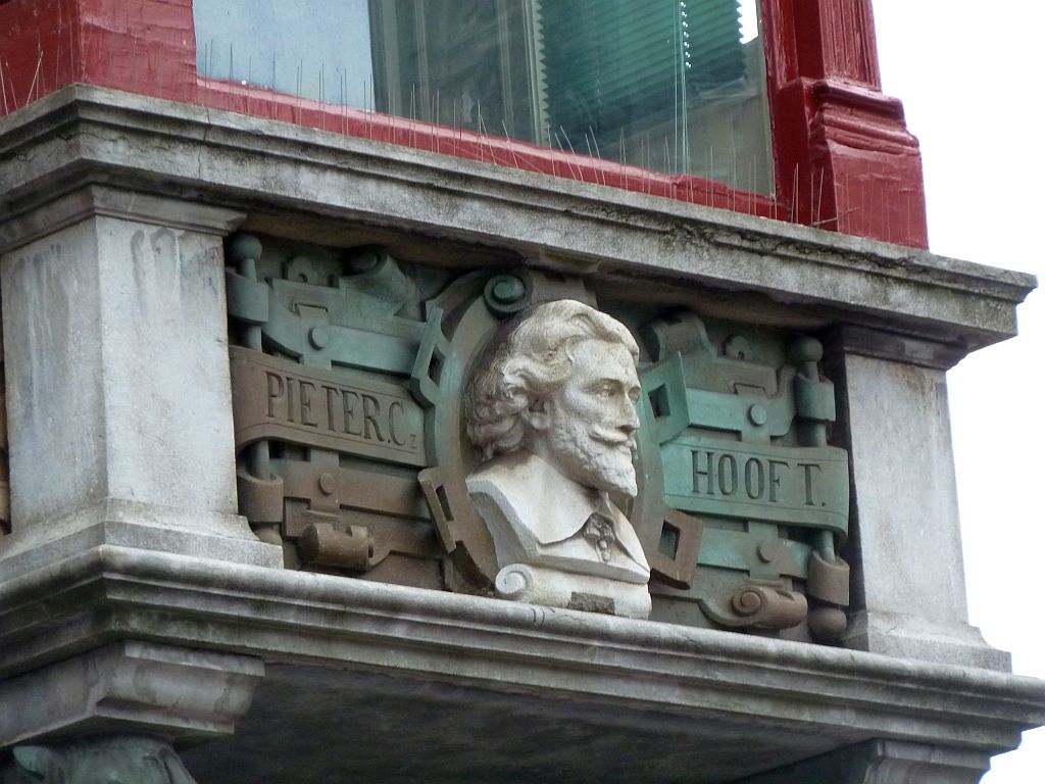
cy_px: 392
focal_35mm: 242
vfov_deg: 6.1
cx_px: 522
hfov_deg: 8.2
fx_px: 7306
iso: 250
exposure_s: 1/50
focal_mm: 39.7
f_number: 4.7
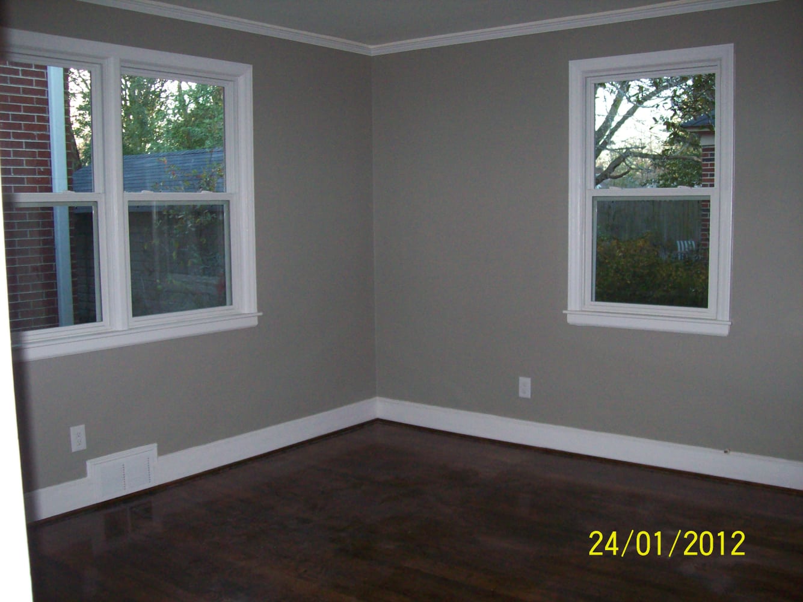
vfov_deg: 39.6
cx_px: 402
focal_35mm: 36
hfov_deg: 51.4
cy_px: 301
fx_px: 835
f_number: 2.7
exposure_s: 1/64
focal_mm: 6
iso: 200
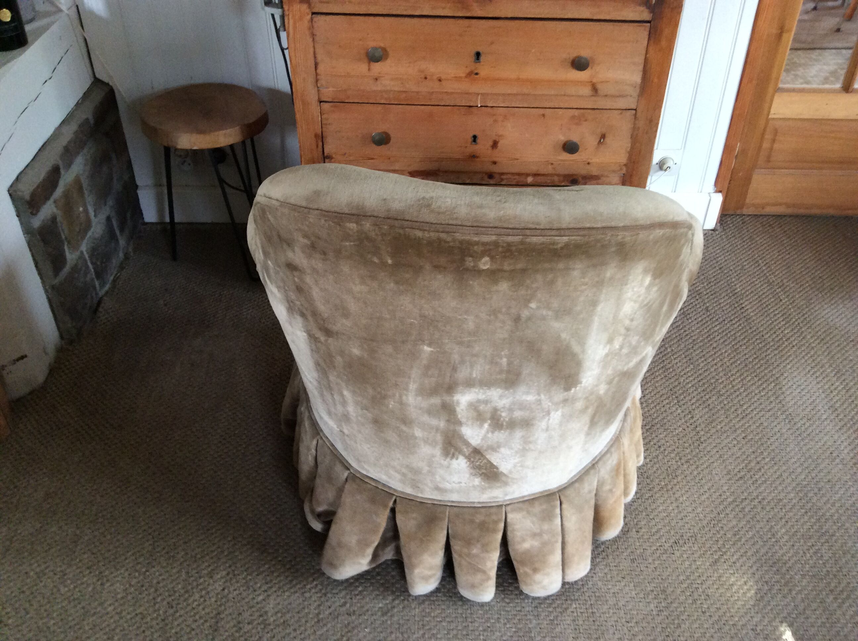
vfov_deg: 44.1
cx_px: 429
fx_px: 792
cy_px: 320
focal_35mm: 32
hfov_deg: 56.9
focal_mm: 3.3
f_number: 2.4
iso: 125
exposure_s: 1/25
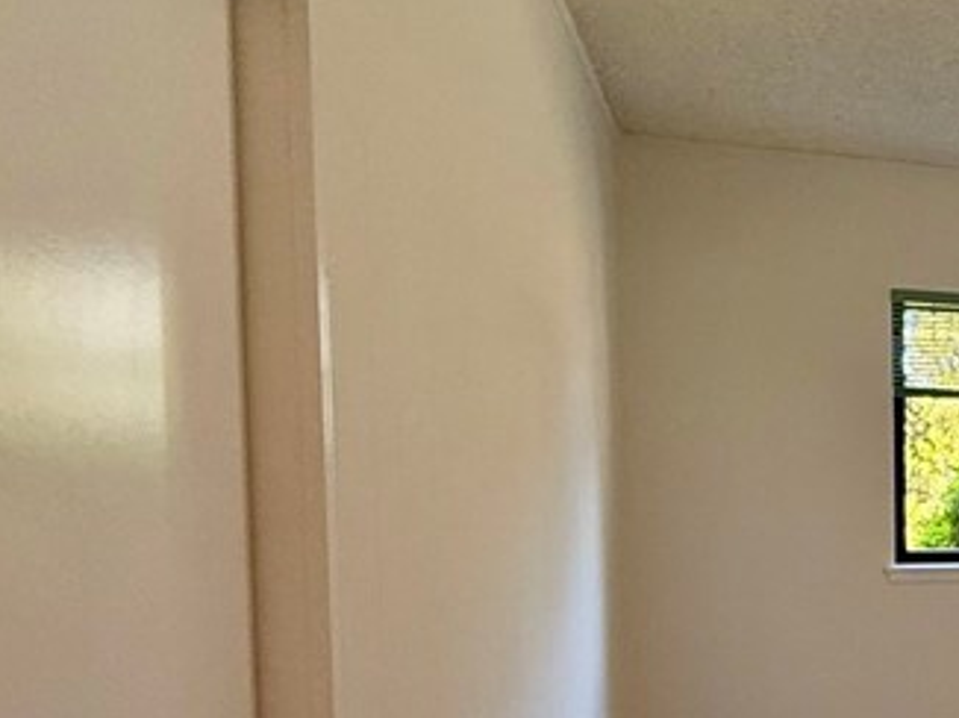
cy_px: 583
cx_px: 1259
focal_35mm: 44
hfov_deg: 32.1
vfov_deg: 31.9
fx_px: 1218
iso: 250
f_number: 2.2
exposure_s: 1/120
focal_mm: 2.22
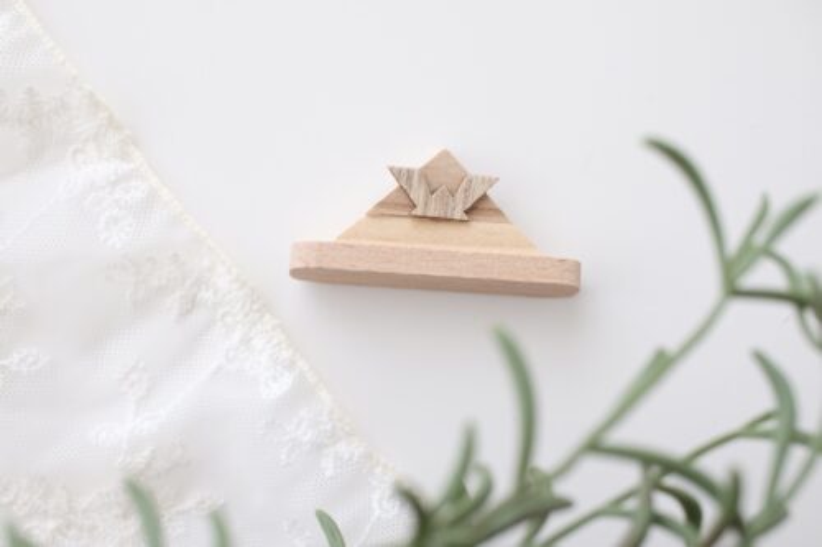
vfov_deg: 28.1
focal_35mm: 48
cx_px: 411
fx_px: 1096
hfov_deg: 41.1
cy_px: 274
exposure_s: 1/90
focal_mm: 32
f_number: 4
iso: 800
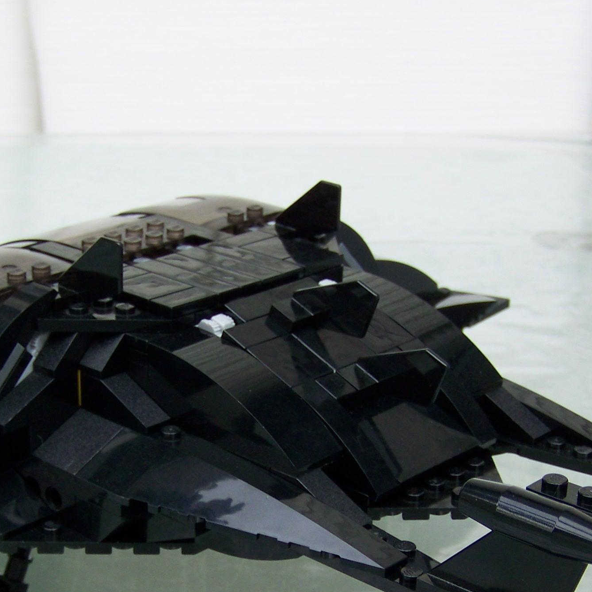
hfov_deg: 22.4
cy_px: 474
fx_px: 1490
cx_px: 205
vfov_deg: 22.2
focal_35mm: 77
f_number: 2.8
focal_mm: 6.3
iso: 64
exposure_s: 1/125
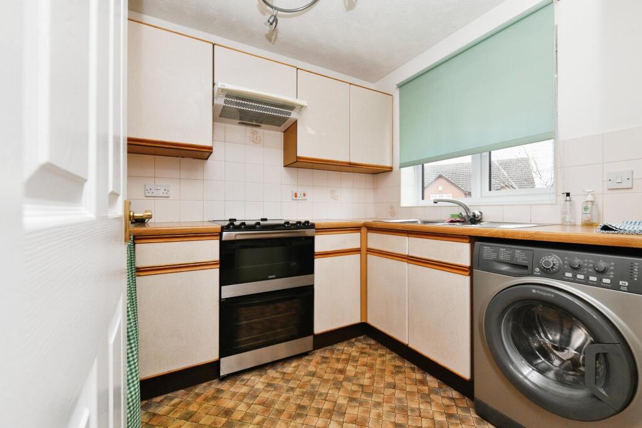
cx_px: 321
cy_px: 214
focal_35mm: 15
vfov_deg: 77.3
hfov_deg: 100.4
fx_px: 268
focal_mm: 15
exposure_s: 1/60
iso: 800
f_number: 10
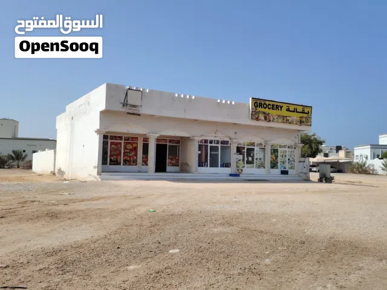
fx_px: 335
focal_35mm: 30
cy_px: 145
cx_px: 194
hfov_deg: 60.0
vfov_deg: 46.8
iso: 100
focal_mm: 5.25
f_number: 1.75
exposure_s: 1/1156
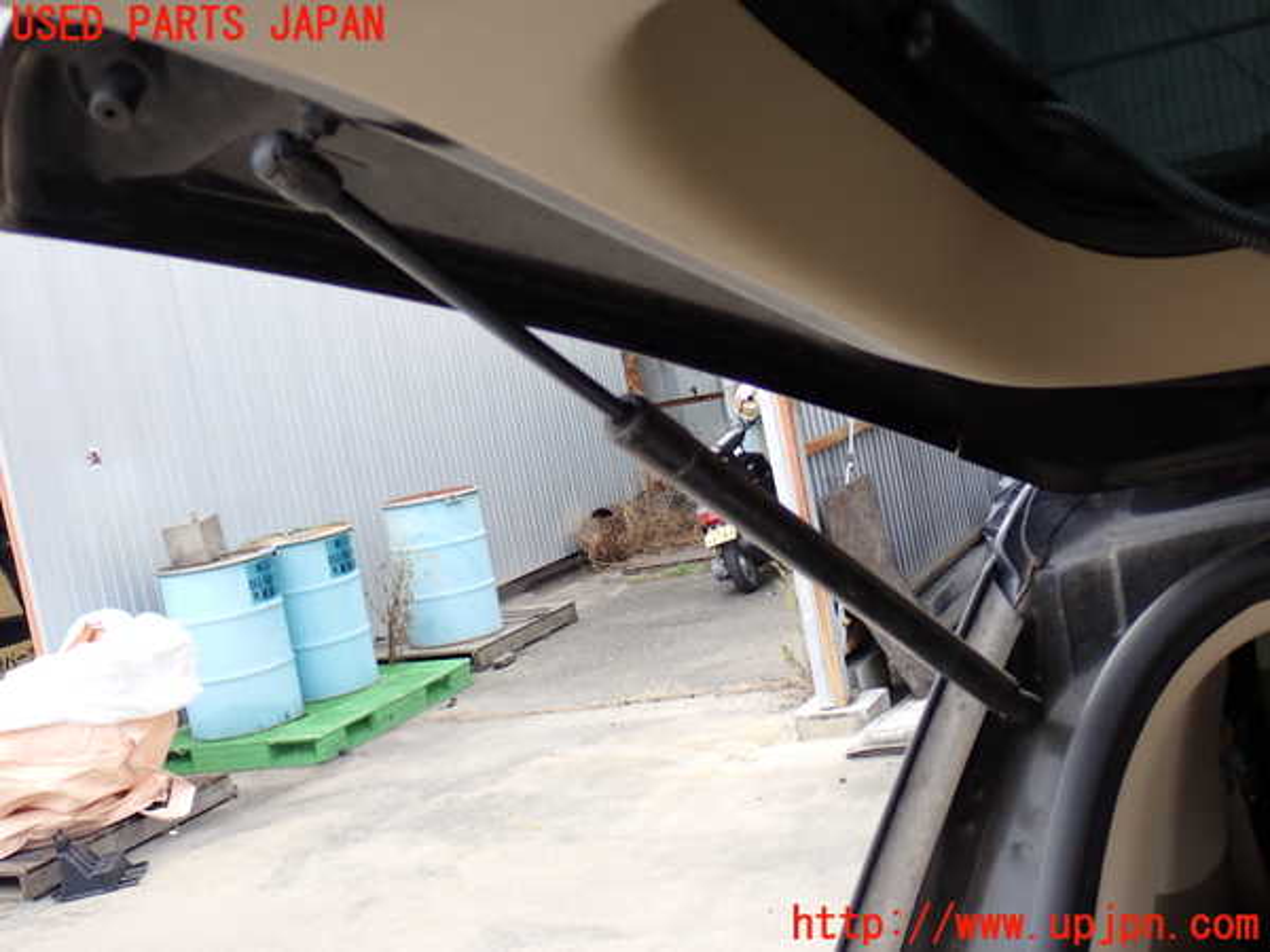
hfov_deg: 42.9
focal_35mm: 44
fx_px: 1614
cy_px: 476
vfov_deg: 32.9
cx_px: 635
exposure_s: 1/125
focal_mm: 7.84
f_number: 2.9
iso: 100
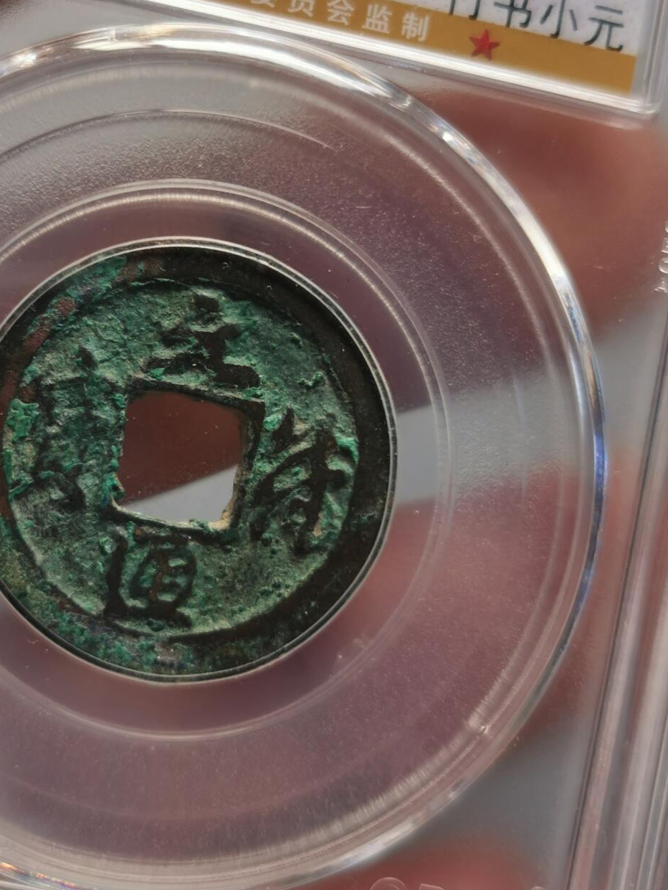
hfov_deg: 20.6
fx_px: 1826
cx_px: 205
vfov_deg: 27.3
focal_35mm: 71
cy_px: 354
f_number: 1.6
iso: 50
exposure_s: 1/296
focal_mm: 5.56
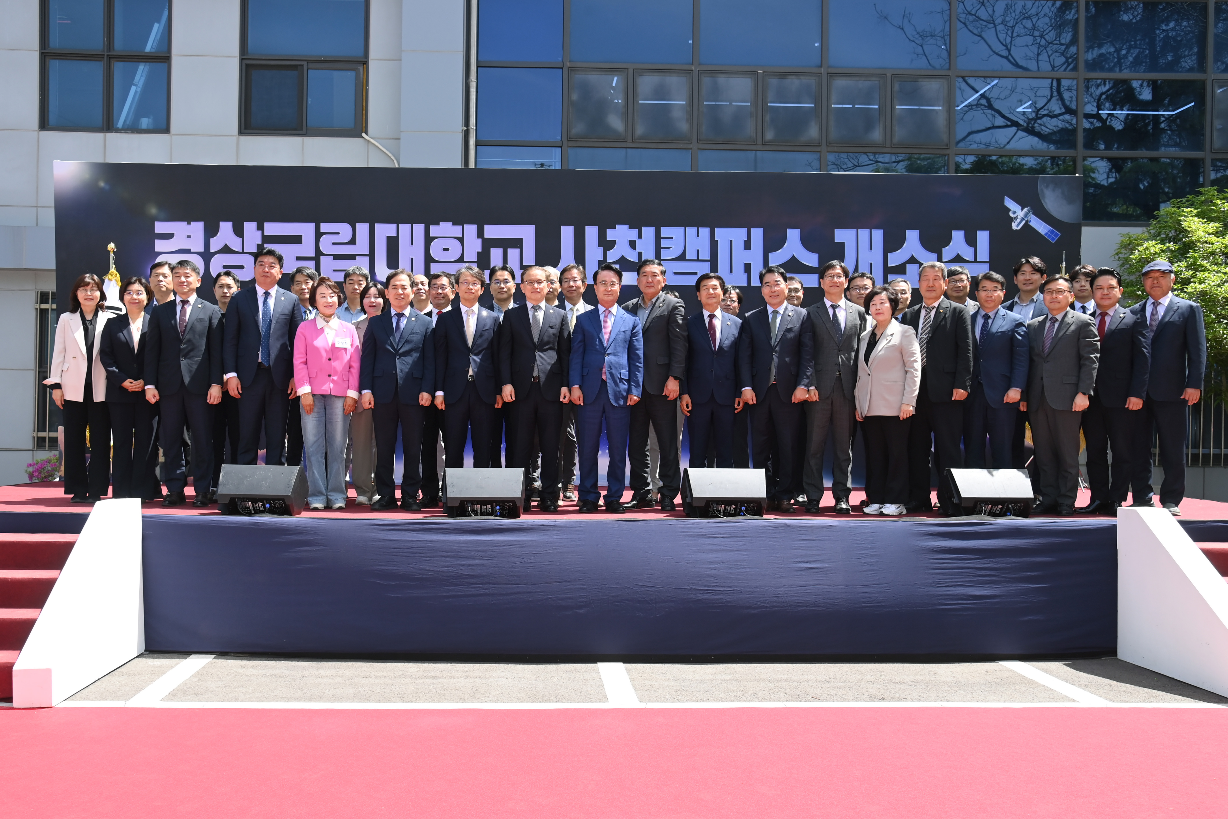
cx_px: 614
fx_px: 1023
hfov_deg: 61.9
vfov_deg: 43.6
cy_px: 410
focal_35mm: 30
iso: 400
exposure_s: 1/500
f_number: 6.3
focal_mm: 30
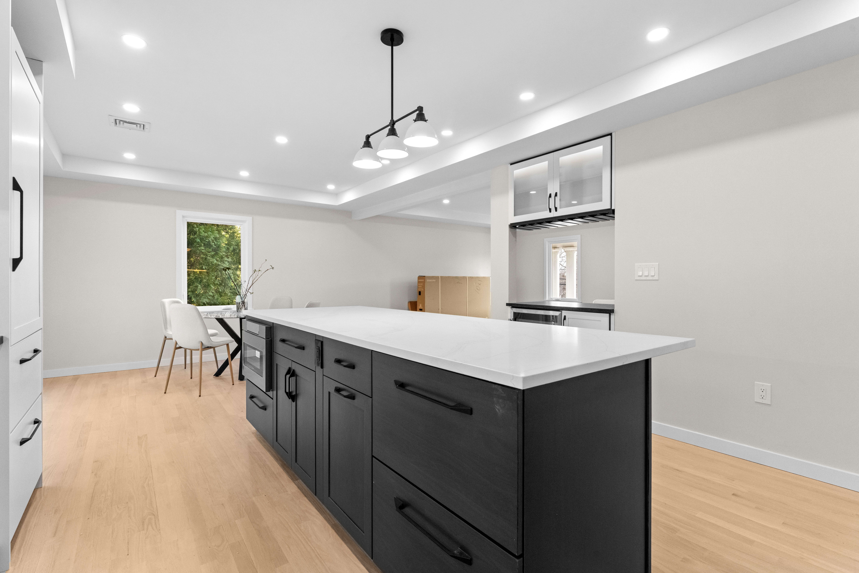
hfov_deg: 95.0
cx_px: 430
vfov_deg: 72.1
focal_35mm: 16
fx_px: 394
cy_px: 286
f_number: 11
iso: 3200
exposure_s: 1/40
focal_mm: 16.5
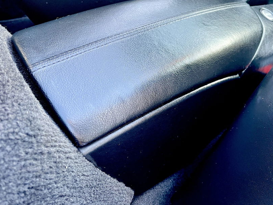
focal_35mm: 33
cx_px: 165
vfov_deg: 42.7
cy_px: 81
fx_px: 260
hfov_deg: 54.9
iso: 125
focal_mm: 4.2
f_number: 1.6
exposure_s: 1/80
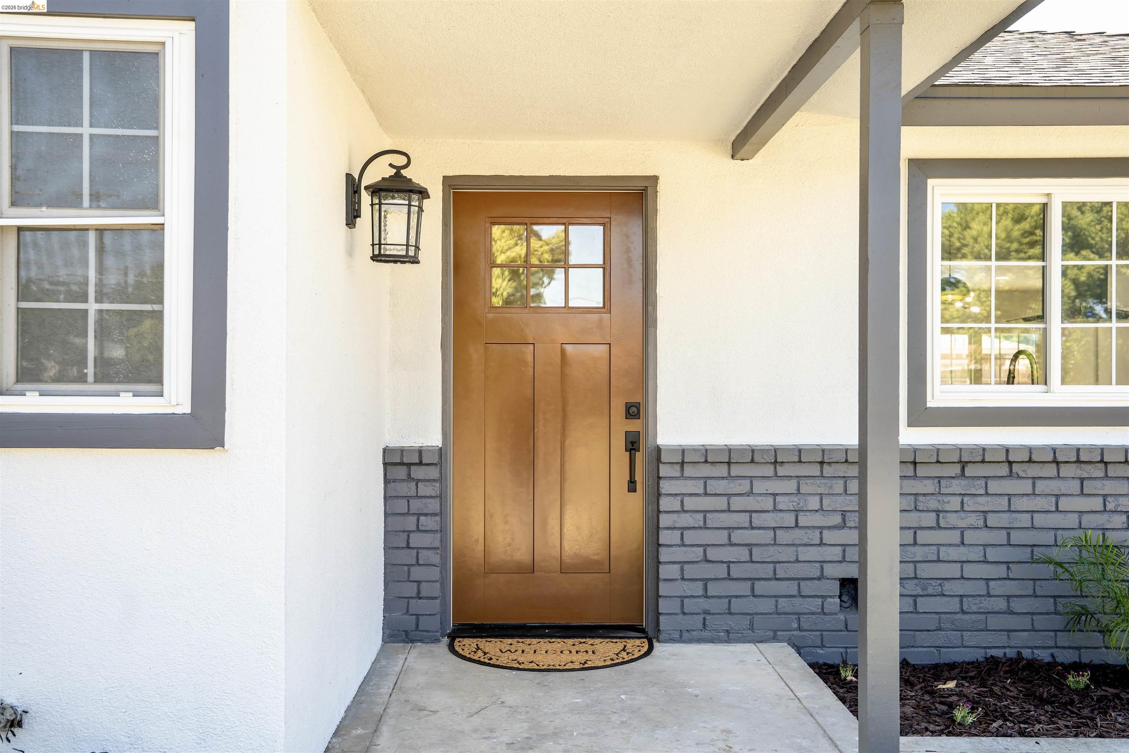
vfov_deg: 36.9
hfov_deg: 53.1
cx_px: 564
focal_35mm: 36
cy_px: 376
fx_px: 1129
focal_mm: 36
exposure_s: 1/160
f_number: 4.5
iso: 160
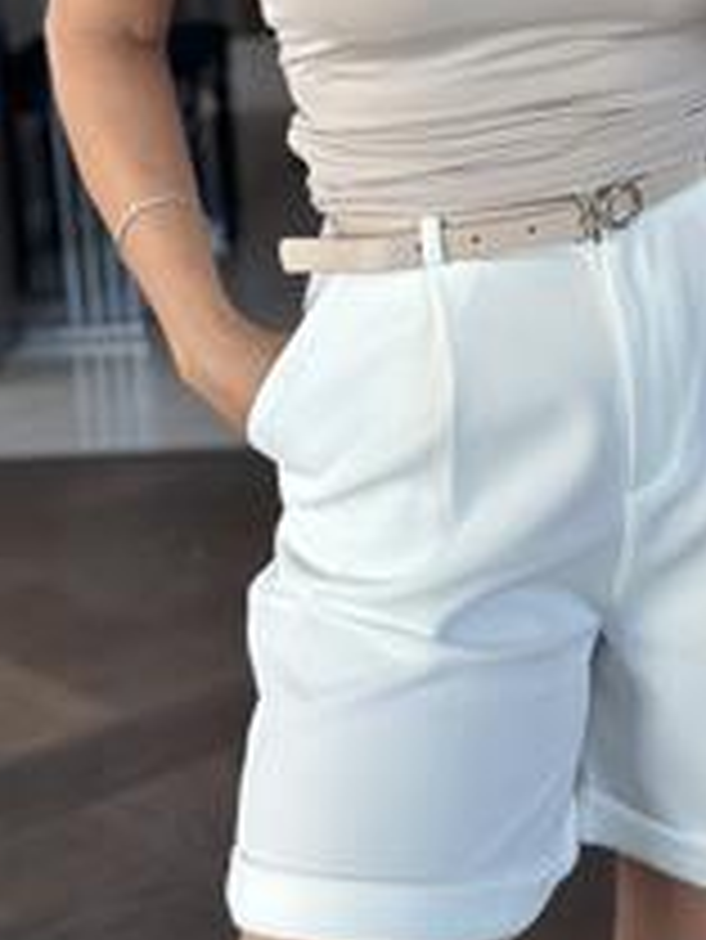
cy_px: -67
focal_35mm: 116
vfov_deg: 16.5
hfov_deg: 12.7
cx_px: 634
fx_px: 3151
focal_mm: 6.86
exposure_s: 1/120
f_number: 1.78
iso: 125
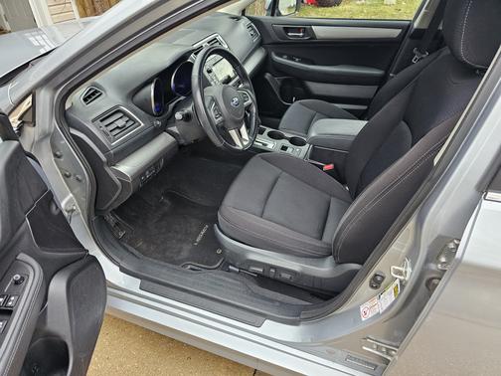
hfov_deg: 73.9
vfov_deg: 58.9
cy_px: 188
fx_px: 333
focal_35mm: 23
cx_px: 250
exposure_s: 1/170
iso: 400
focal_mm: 6.3
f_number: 1.7
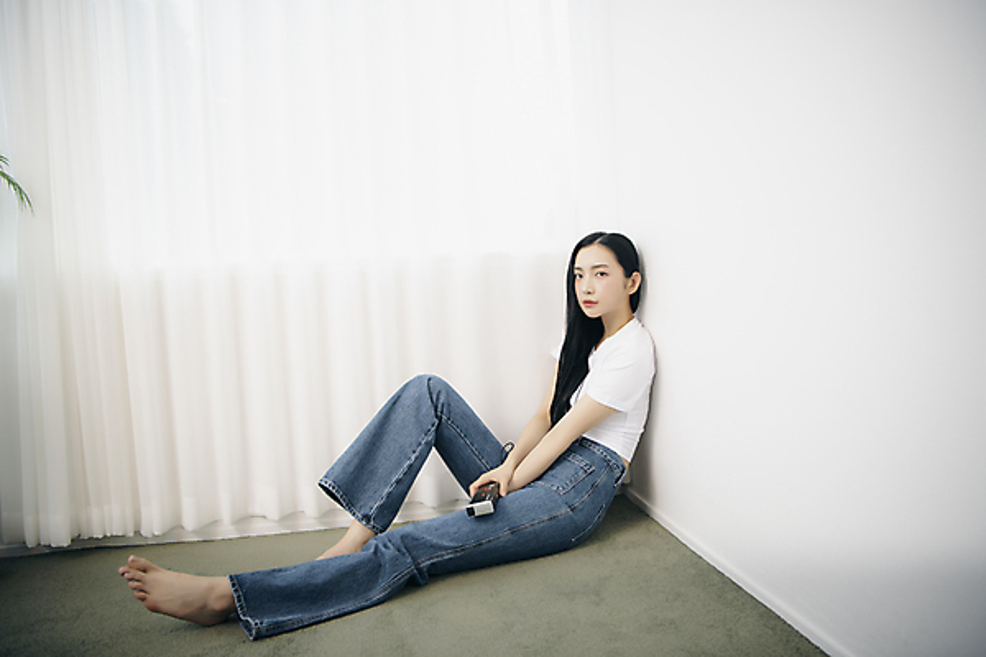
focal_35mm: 29
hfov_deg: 63.7
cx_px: 493
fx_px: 794
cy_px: 328
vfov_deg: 45.0
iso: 400
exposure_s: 1/160
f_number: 2.8
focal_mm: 29
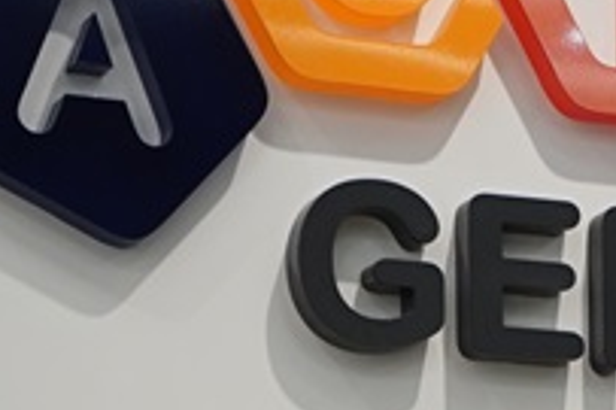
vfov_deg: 5.8
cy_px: 1112
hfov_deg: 9.2
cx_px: 671
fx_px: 3795
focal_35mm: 222
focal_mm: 30
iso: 250
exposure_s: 1/100
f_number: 4
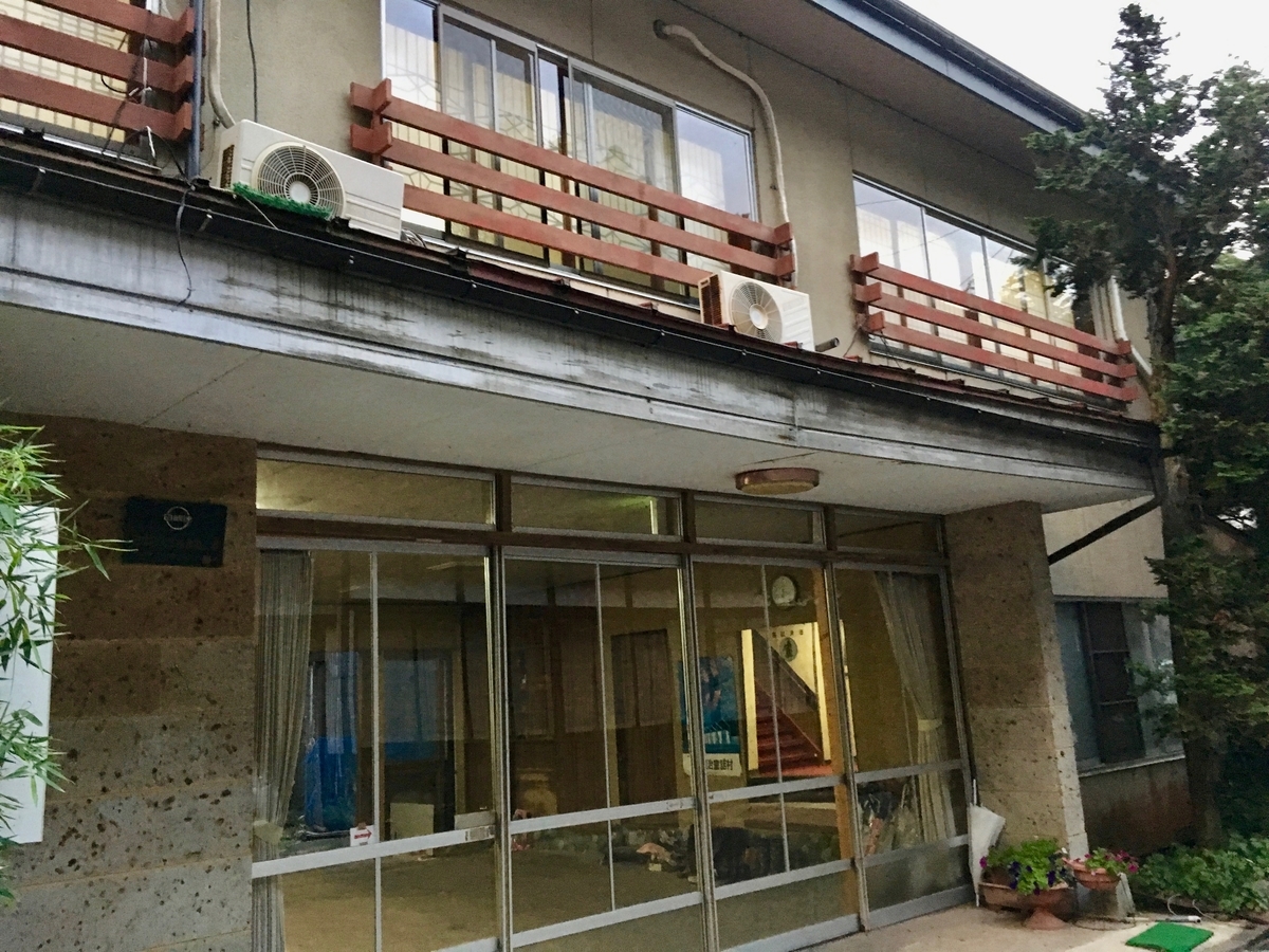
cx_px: 634
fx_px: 1063
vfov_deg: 48.2
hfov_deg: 61.7
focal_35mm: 29
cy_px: 476
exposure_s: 1/15
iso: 250
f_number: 2.2
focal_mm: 4.15
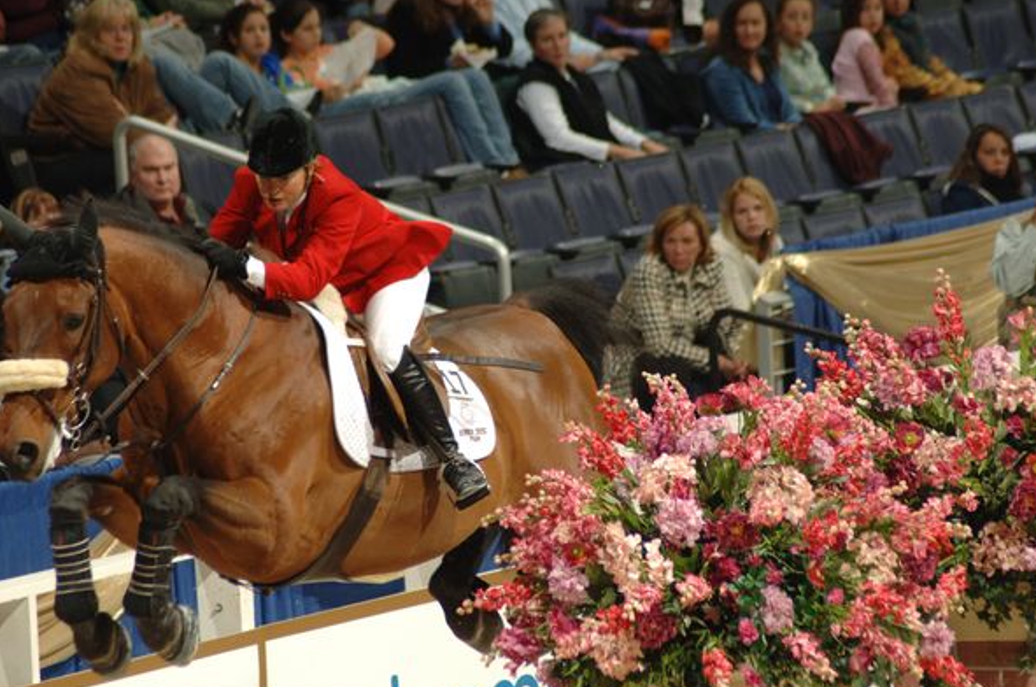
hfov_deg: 5.3
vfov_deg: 3.5
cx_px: 501
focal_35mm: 390
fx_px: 11205
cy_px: 355
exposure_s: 1/250
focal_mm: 240
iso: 400
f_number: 5.6
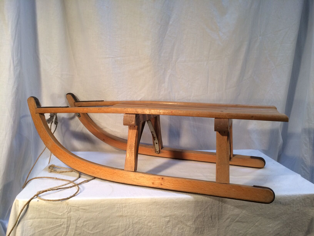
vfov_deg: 48.2
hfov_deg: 61.7
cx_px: 157
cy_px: 118
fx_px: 263
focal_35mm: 29
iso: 50
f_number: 2.2
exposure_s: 1/33
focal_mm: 4.15
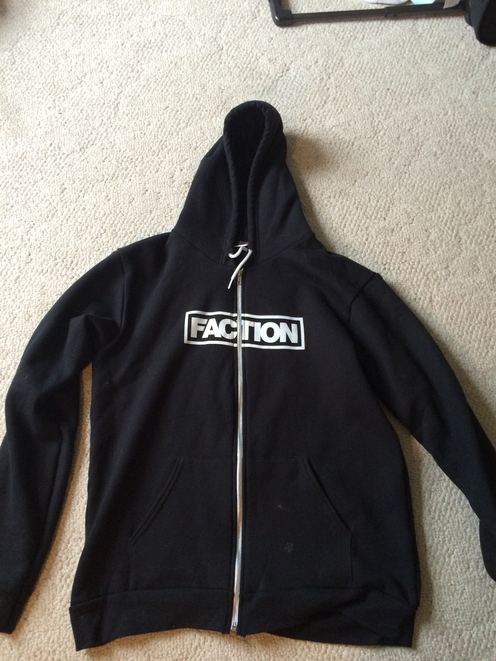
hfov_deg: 48.2
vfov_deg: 61.7
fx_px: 554
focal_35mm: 29
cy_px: 330
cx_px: 248
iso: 160
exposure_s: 1/30
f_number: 2.2
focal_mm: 4.15
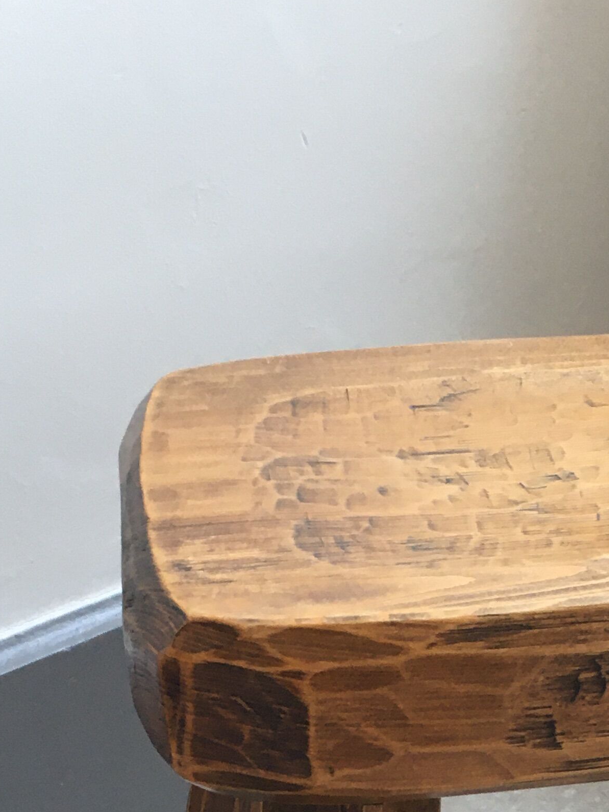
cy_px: 929
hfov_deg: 19.2
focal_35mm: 75
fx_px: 1760
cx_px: 575
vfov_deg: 24.0
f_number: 2.2
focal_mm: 4.15
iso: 80
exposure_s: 1/33
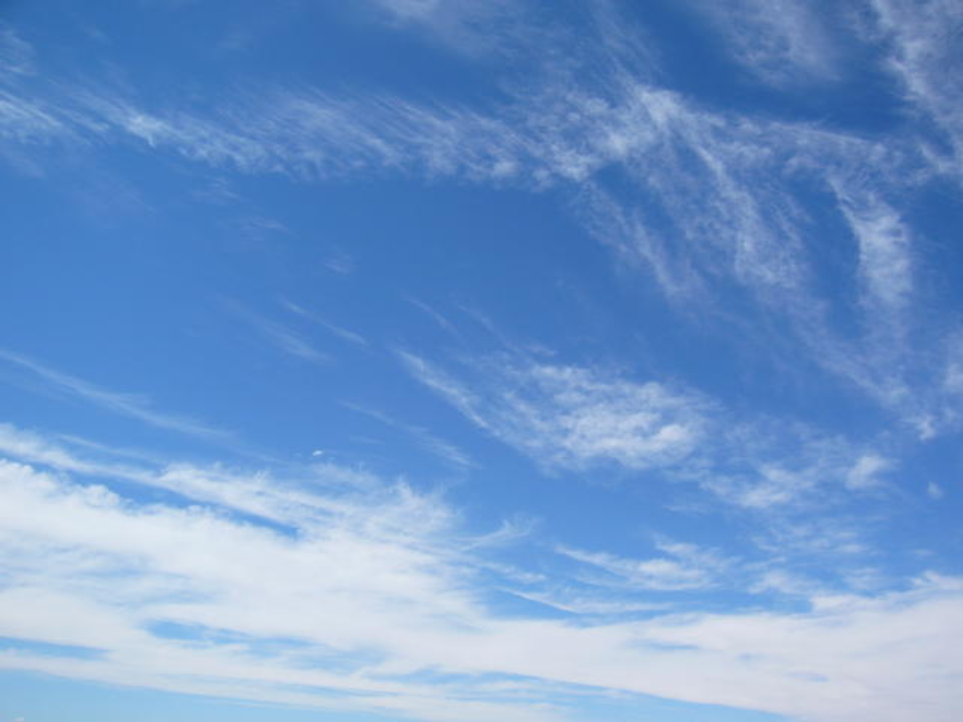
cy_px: 361
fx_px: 974
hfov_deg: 52.6
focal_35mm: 35
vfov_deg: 40.7
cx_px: 482
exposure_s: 1/200
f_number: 8
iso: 50
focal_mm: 5.8
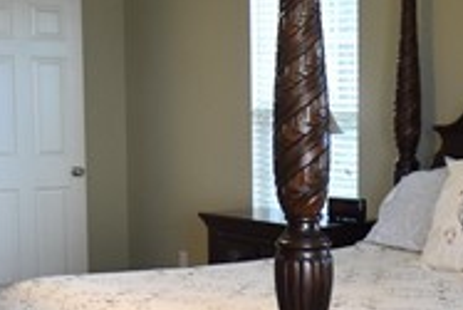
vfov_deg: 15.7
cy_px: 218
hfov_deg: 22.8
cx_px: 413
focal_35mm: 87
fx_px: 1120
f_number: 4
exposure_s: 1/60
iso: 500
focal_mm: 10
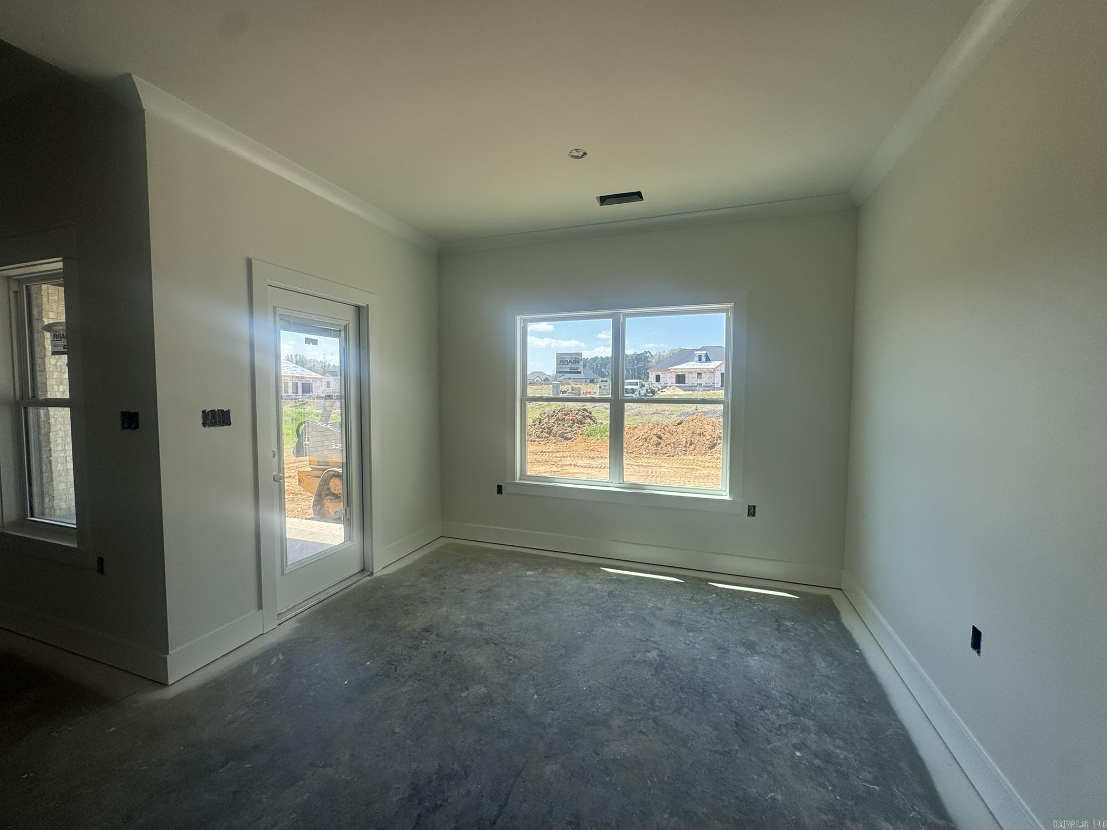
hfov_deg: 102.1
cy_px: 415
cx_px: 554
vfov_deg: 85.7
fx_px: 448
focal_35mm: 14
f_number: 2.2
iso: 40
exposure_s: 1/537
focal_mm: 2.22
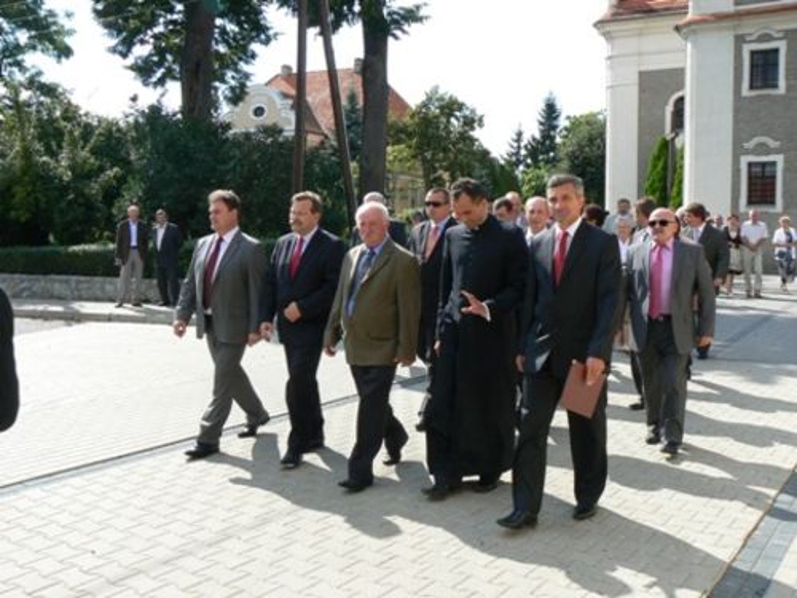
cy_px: 299
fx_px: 829
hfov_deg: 51.4
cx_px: 398
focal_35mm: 36
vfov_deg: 39.7
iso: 80
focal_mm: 6
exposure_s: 1/320
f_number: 5.6
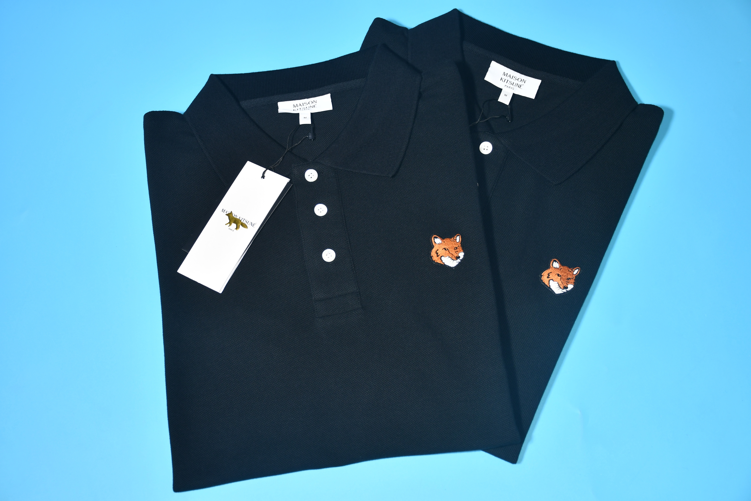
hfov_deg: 38.2
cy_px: 250
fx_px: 1085
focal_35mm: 52
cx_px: 376
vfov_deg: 26.0
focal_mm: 35
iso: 250
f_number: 4.2
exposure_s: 1/125
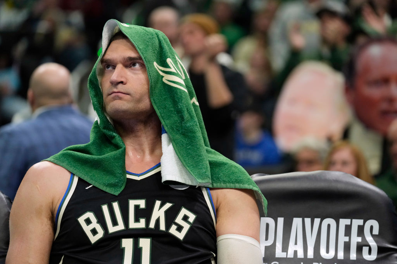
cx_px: 198
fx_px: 1621
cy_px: 132
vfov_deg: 9.3
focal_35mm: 147
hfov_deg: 14.0
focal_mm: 147
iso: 3200
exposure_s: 1/1000
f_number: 3.2
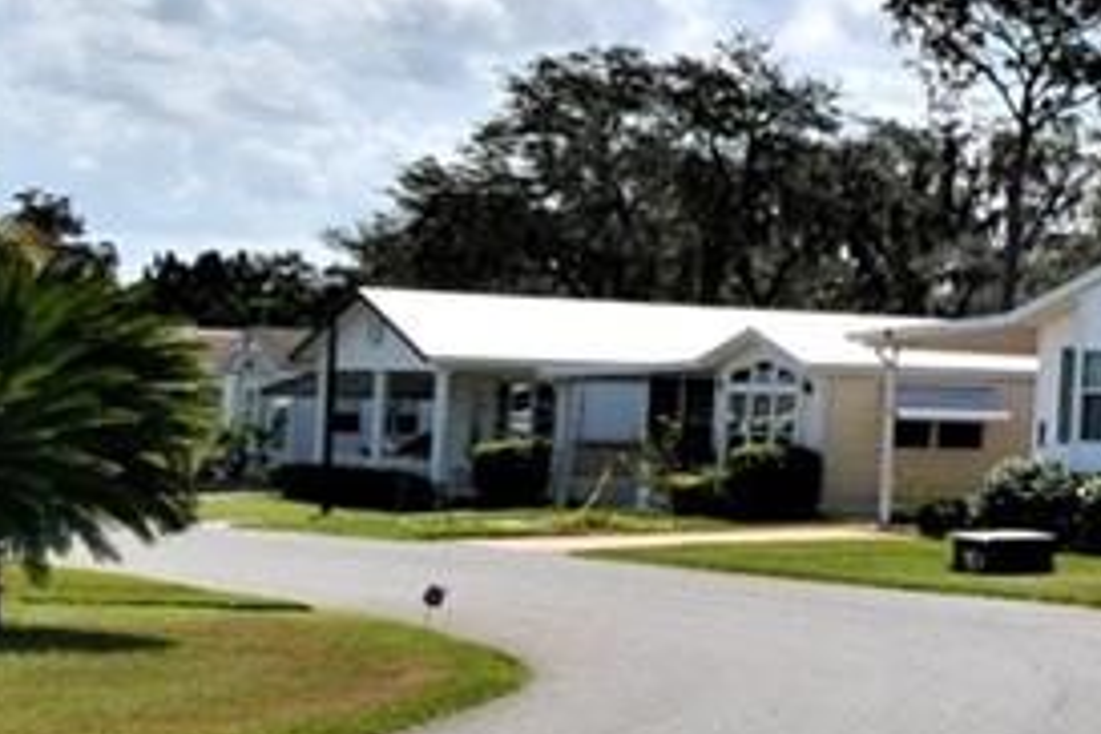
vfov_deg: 15.5
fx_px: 2691
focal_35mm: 88
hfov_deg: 15.1
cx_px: 2553
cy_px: 331
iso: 100
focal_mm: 10
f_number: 4.5
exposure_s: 1/2000
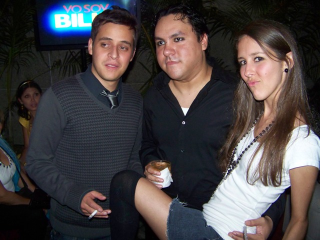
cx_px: 160
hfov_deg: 51.4
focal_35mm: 36
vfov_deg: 39.7
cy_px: 120
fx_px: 333
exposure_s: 1/30
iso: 200
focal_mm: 5.85
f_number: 2.8
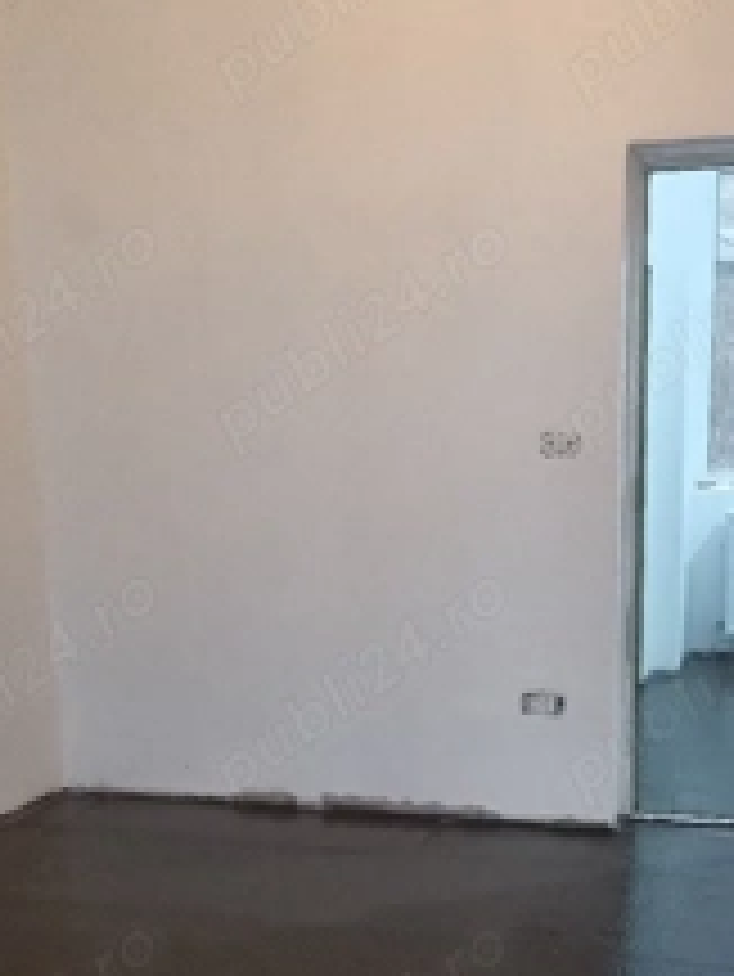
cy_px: 738
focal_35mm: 48
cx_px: 450
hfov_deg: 30.2
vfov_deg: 38.6
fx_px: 1356
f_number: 1.8
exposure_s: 1/33
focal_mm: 5.4
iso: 500
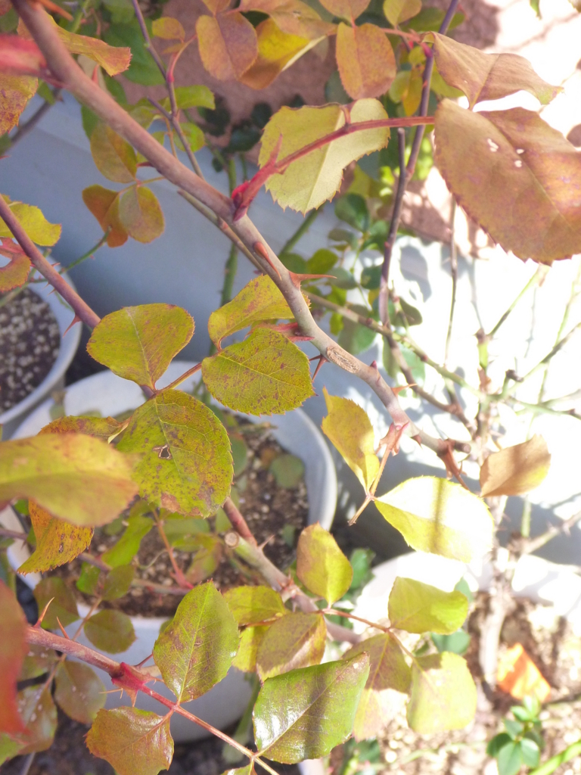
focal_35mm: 51
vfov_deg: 37.5
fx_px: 1141
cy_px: 388
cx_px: 290
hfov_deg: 28.6
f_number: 4.7
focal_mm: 9.1
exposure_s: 1/100
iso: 250
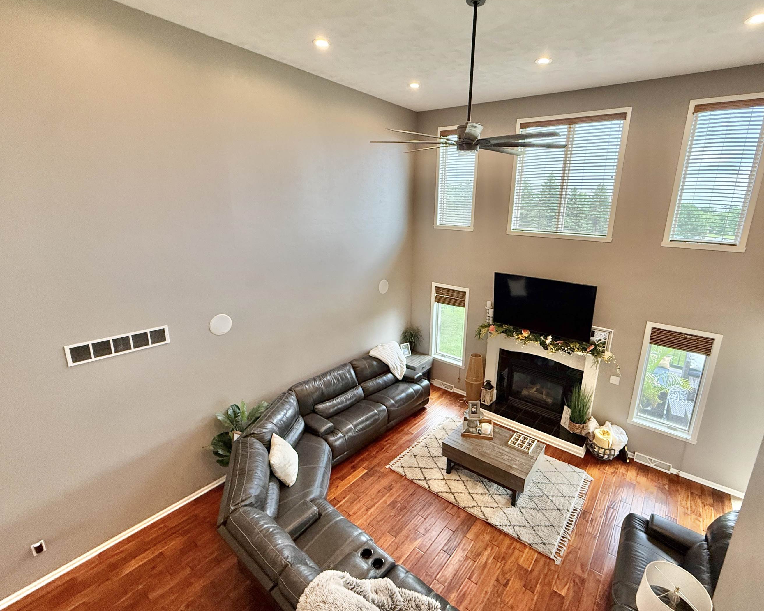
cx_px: 429
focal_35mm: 16
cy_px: 299
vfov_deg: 80.4
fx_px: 362
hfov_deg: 92.7
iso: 320
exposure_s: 1/120
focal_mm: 2.22
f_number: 2.2
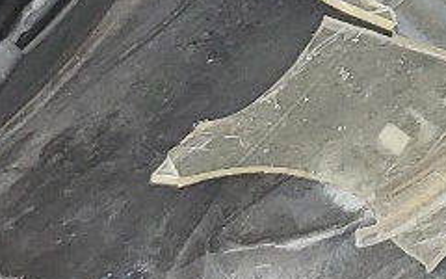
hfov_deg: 11.0
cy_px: -350
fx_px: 2237
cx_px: 637
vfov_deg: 6.8
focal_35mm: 184
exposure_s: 1/128
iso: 50
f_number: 1.5
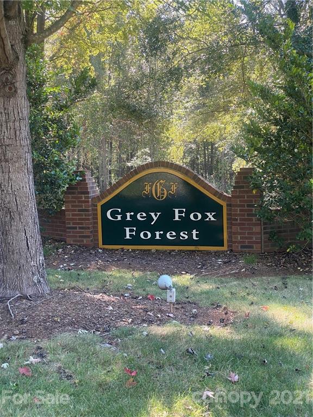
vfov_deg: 36.8
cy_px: 208
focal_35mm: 52
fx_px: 627
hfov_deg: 28.0
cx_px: 156
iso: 40
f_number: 2
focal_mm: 6
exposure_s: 1/122
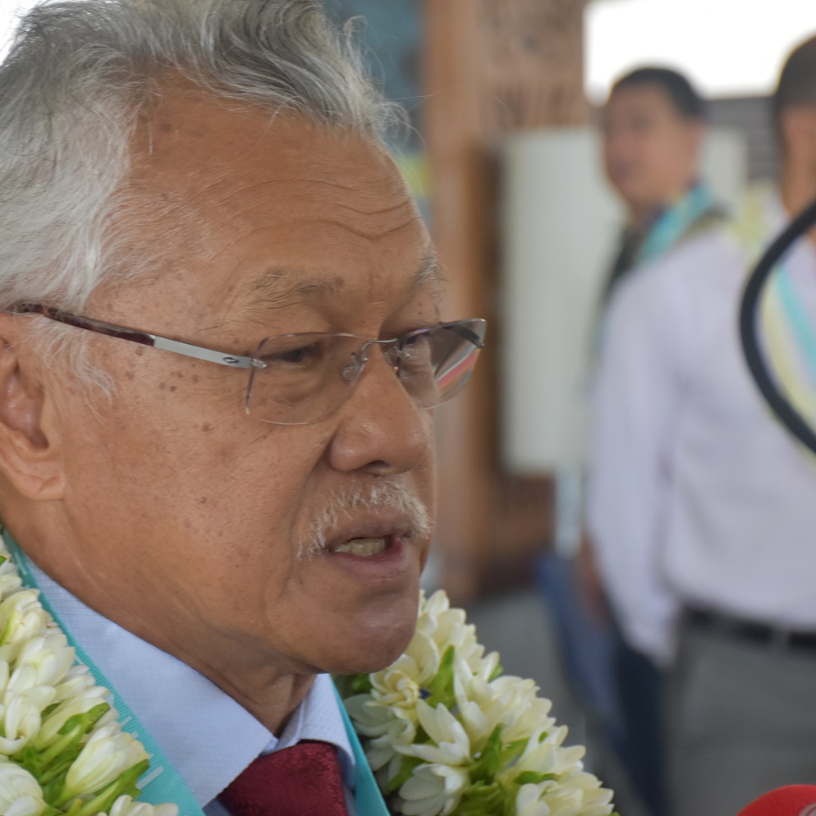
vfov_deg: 13.7
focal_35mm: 127
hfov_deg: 13.7
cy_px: 407
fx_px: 3387
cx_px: 276
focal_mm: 66
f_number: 5
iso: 900
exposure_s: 1/60
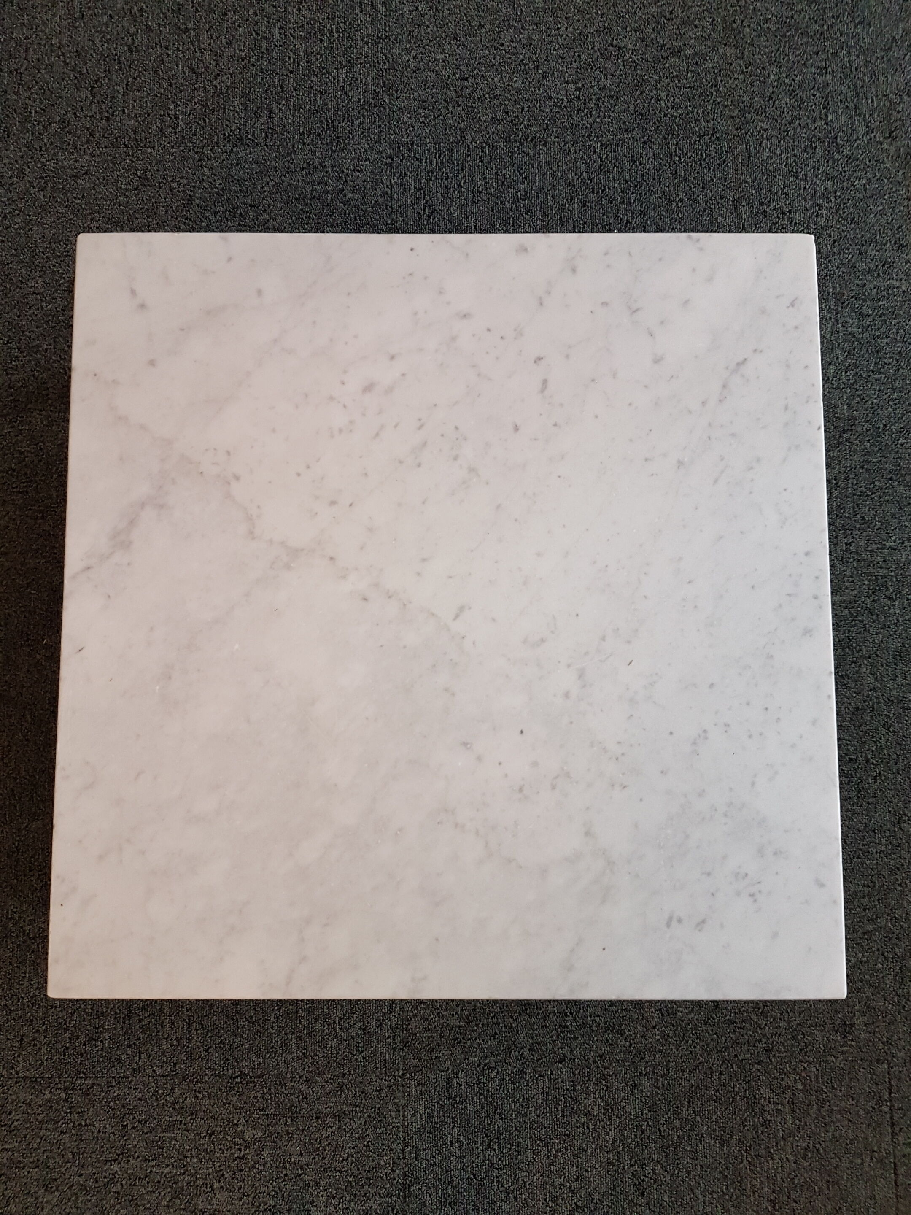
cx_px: 456
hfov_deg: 53.1
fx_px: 912
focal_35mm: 26
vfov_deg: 67.3
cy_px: 608
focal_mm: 4.2
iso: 160
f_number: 1.7
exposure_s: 1/50
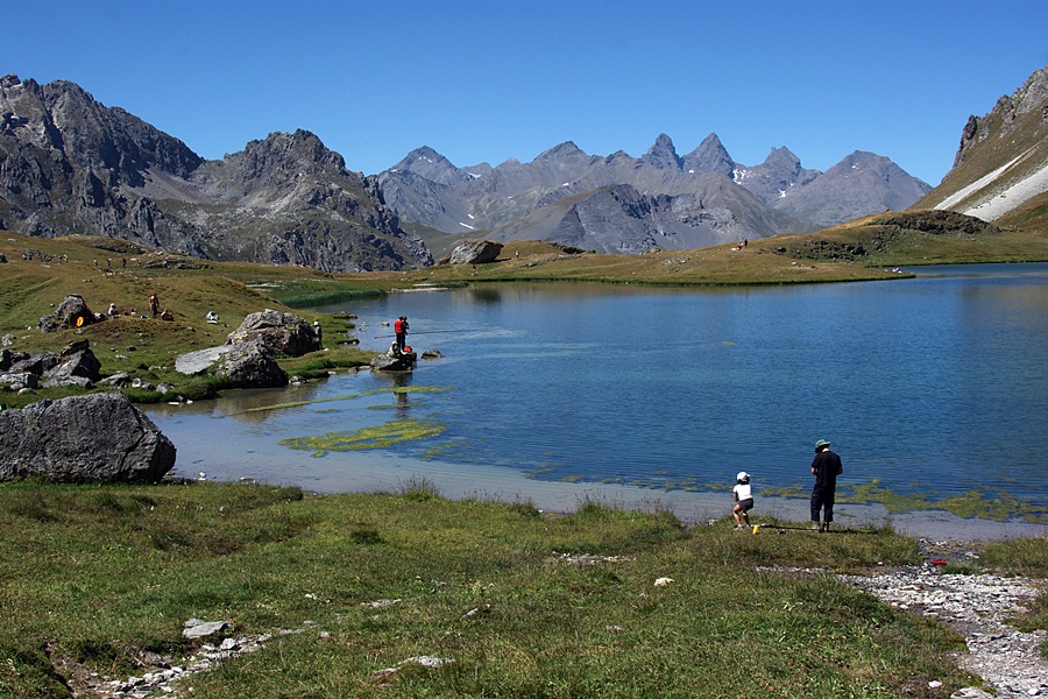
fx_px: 1223
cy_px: 350
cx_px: 524
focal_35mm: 42
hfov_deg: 46.4
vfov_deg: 31.9
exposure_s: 1/160
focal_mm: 28
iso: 100
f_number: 13
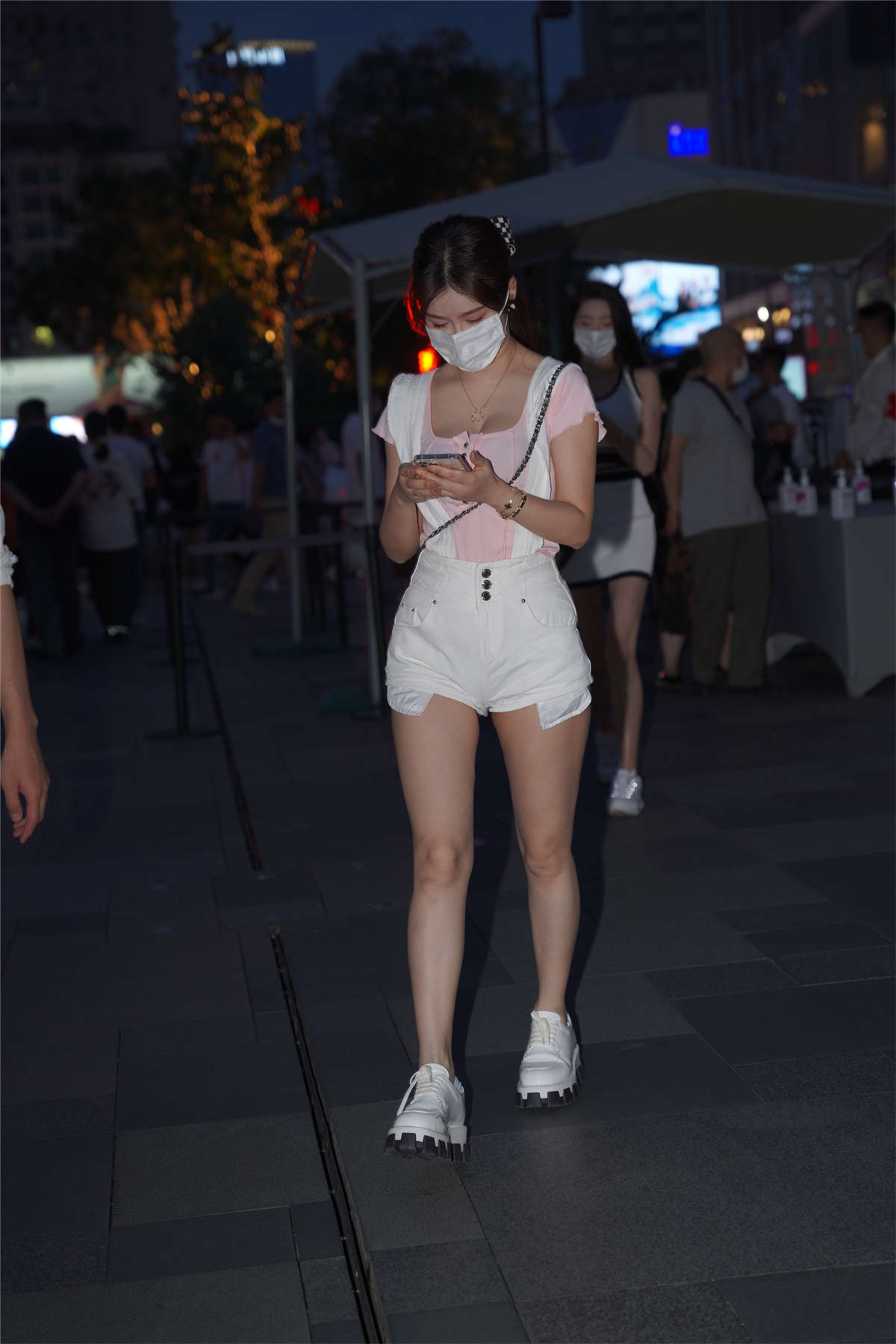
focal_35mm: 70
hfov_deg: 19.5
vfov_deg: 28.8
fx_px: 2613
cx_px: 448
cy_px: 672
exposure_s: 1/200
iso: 500
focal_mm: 70
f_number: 3.5
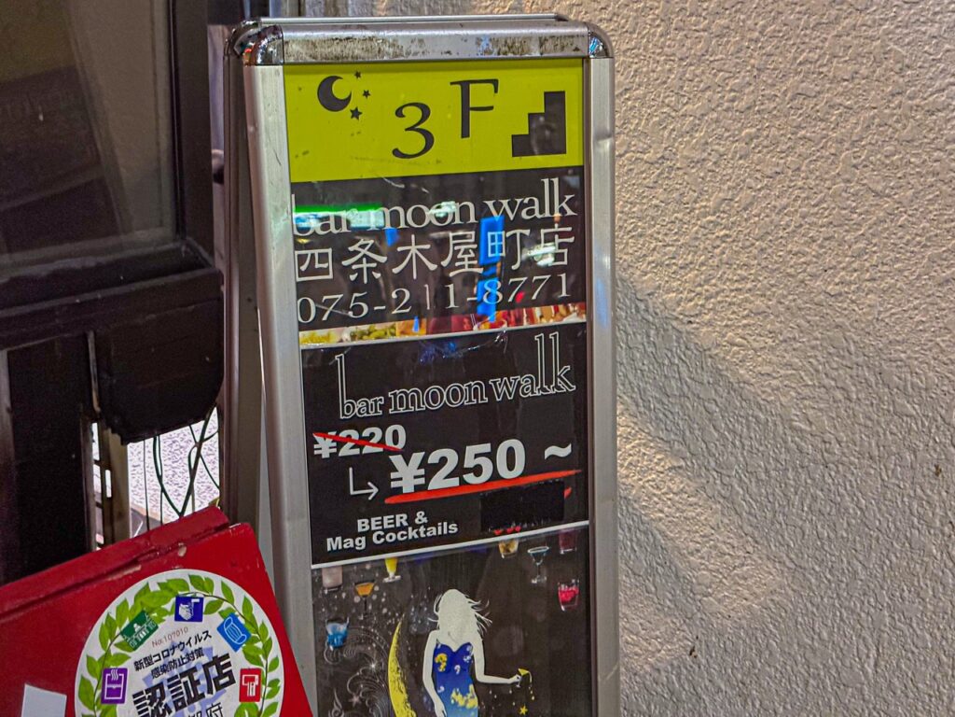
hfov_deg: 39.7
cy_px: 358
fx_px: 1324
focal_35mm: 48
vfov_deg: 30.3
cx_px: 478
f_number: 1.8
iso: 640
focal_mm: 6.86
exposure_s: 1/30
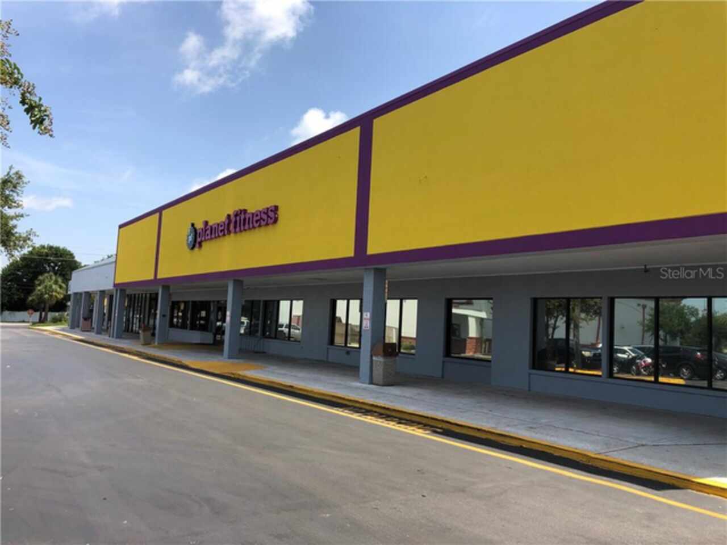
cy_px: 272
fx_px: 588
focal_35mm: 28
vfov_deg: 49.7
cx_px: 364
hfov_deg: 63.4
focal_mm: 4
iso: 20
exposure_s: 1/1453
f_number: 1.8
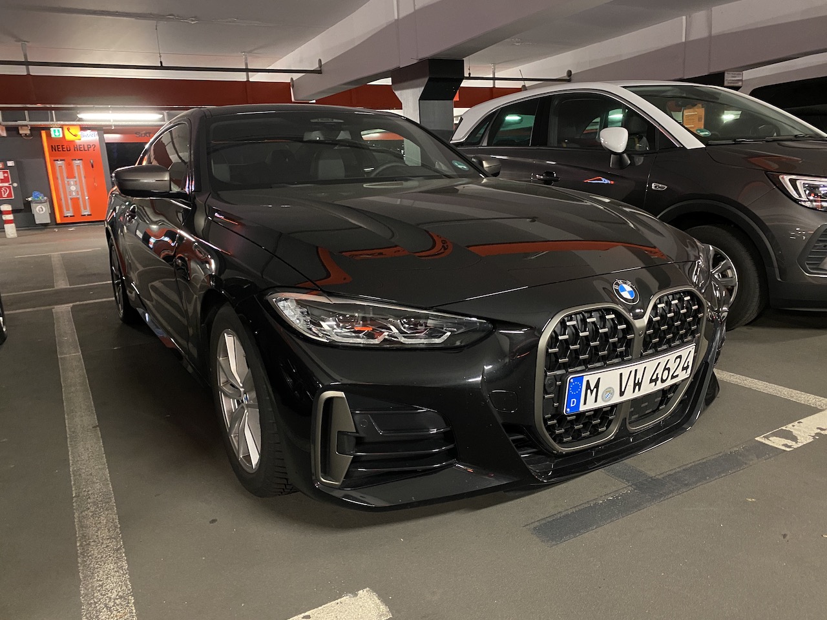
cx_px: 414
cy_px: 310
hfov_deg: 67.3
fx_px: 621
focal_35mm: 26
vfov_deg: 53.1
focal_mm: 4.25
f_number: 1.8
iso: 800
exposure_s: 1/25
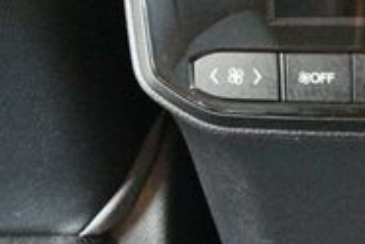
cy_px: 222
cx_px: 408
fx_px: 1186
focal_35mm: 117
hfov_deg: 16.9
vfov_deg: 11.6
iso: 12800
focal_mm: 23
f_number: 3.8
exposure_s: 1/20
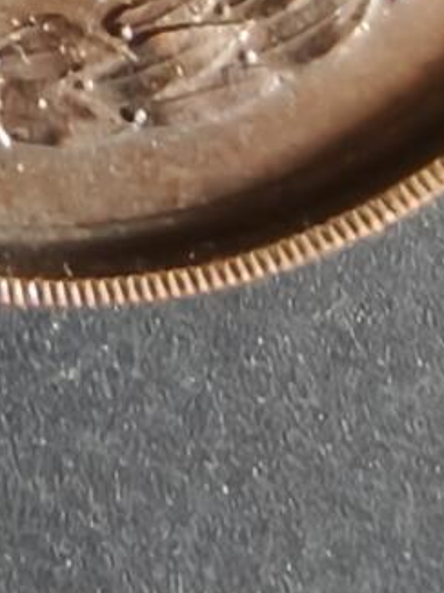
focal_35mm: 127
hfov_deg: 11.7
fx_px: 2175
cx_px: 200
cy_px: -47
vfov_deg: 15.2
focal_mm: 2.32
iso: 640
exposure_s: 1/30.9
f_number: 2
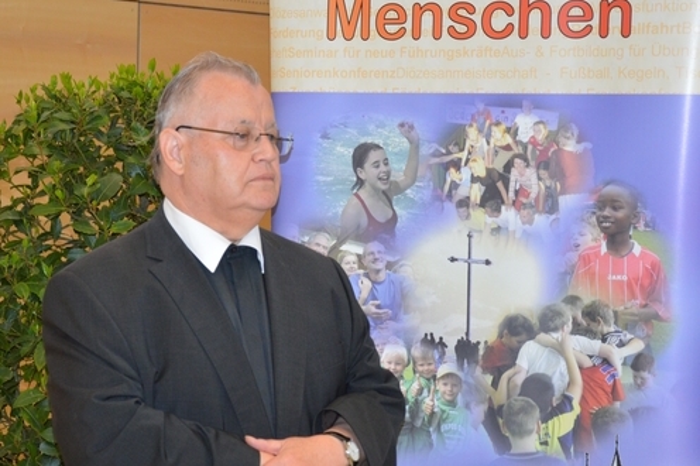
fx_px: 1457
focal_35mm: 75
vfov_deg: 18.2
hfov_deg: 27.0
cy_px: 233
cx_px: 350
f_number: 5
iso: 900
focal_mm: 50
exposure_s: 1/60
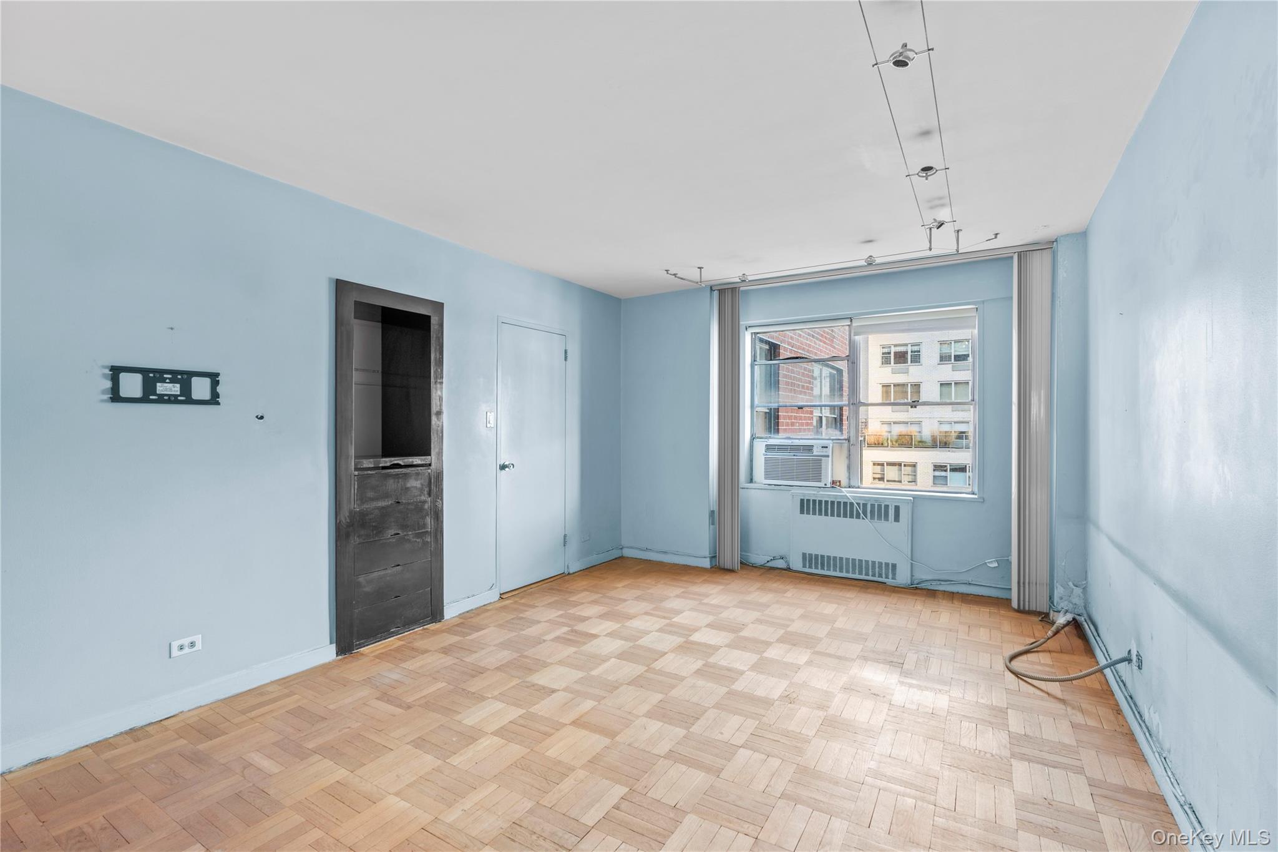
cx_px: 639
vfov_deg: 73.7
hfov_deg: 96.7
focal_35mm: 16
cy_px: 426
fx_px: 568
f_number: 8
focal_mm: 16
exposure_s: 3.2
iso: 400
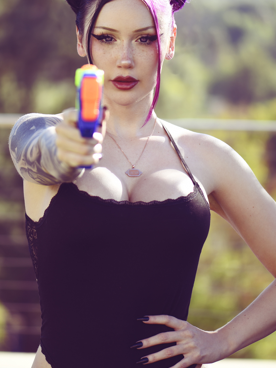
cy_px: 164
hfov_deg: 8.5
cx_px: 139
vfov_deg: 11.3
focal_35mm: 176
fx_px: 1866
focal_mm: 105
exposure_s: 1/400
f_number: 2.8
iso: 100
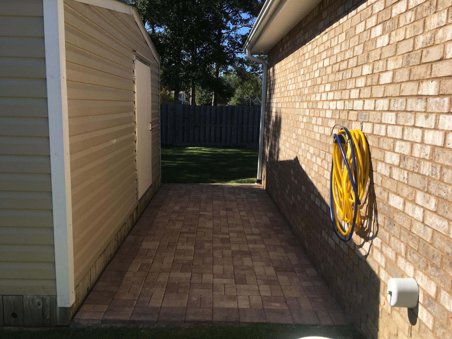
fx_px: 379
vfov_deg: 48.2
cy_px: 170
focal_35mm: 29
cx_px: 226
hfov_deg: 61.7
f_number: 2.2
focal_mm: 4.15
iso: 25
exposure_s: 1/1350
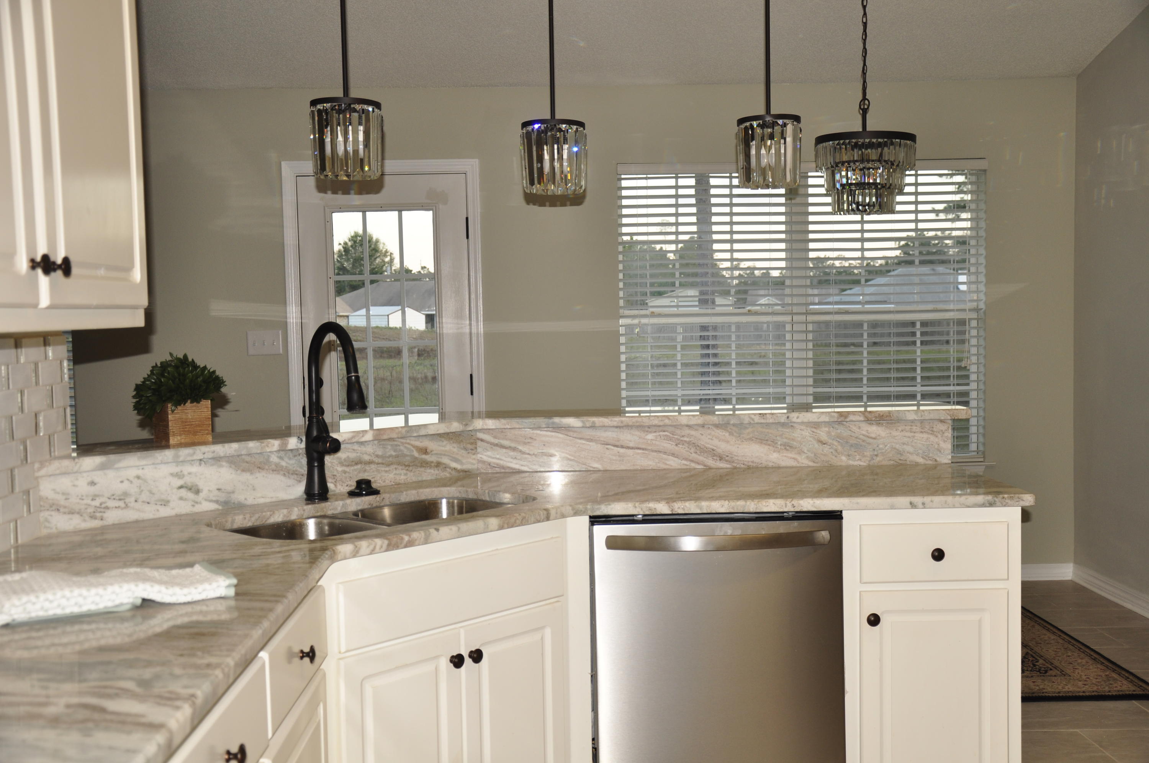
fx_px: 1195
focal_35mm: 38
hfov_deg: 51.3
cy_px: 382
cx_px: 574
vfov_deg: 35.4
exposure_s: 1/60
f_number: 4
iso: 200
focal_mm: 25
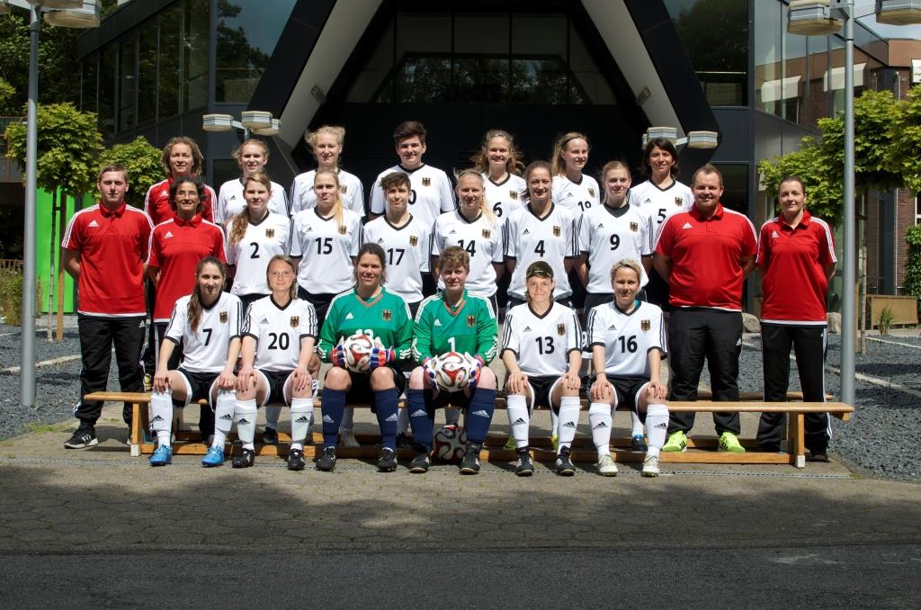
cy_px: 305
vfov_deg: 25.6
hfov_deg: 37.9
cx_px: 460
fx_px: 1340
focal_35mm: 52
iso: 100
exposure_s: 1/320
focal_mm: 35
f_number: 8
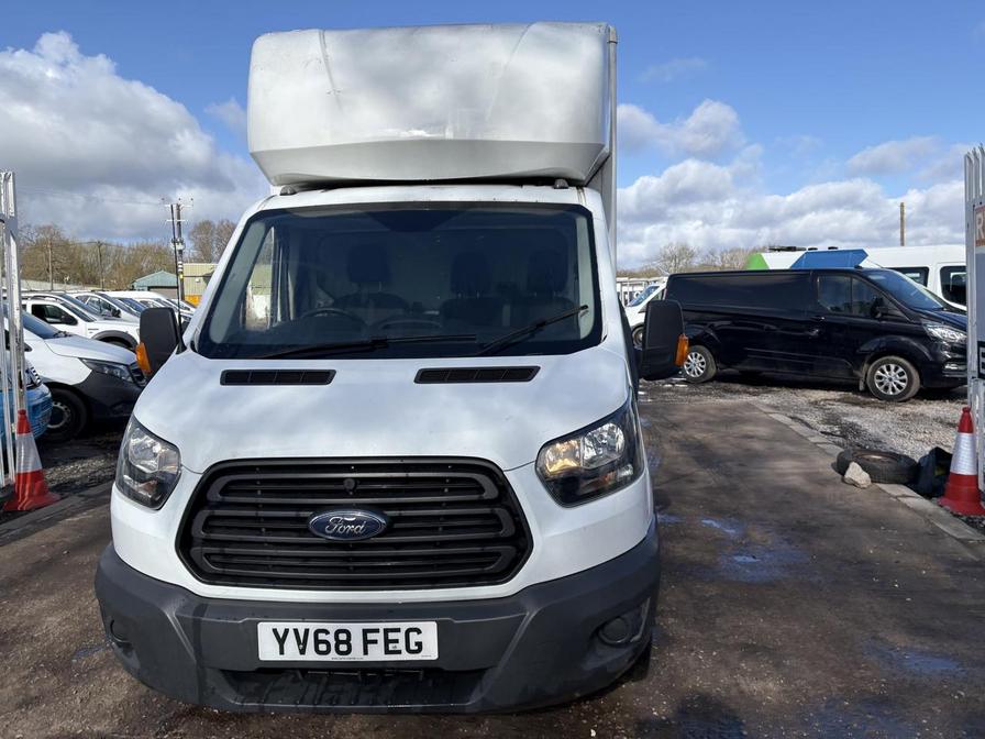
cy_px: 370
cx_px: 492
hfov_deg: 67.3
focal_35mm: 26
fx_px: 740
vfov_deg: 53.1
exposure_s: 1/3125
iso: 50
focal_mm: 5.96
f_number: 1.6
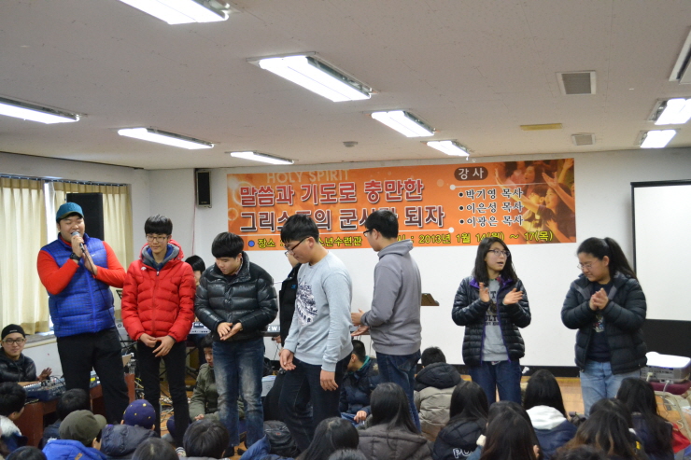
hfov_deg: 41.1
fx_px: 921
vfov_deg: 28.1
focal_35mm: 48
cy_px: 230
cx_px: 346
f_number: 4.8
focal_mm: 32
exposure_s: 1/125
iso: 3200
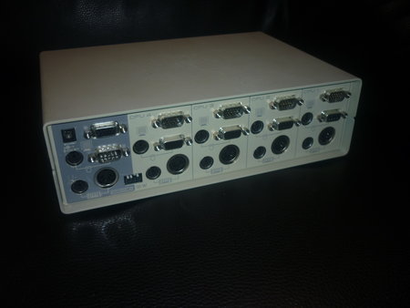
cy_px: 154
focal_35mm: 33
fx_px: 391
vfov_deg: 43.0
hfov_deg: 55.3
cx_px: 205
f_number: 2.8
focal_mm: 5.5
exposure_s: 1/30
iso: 100
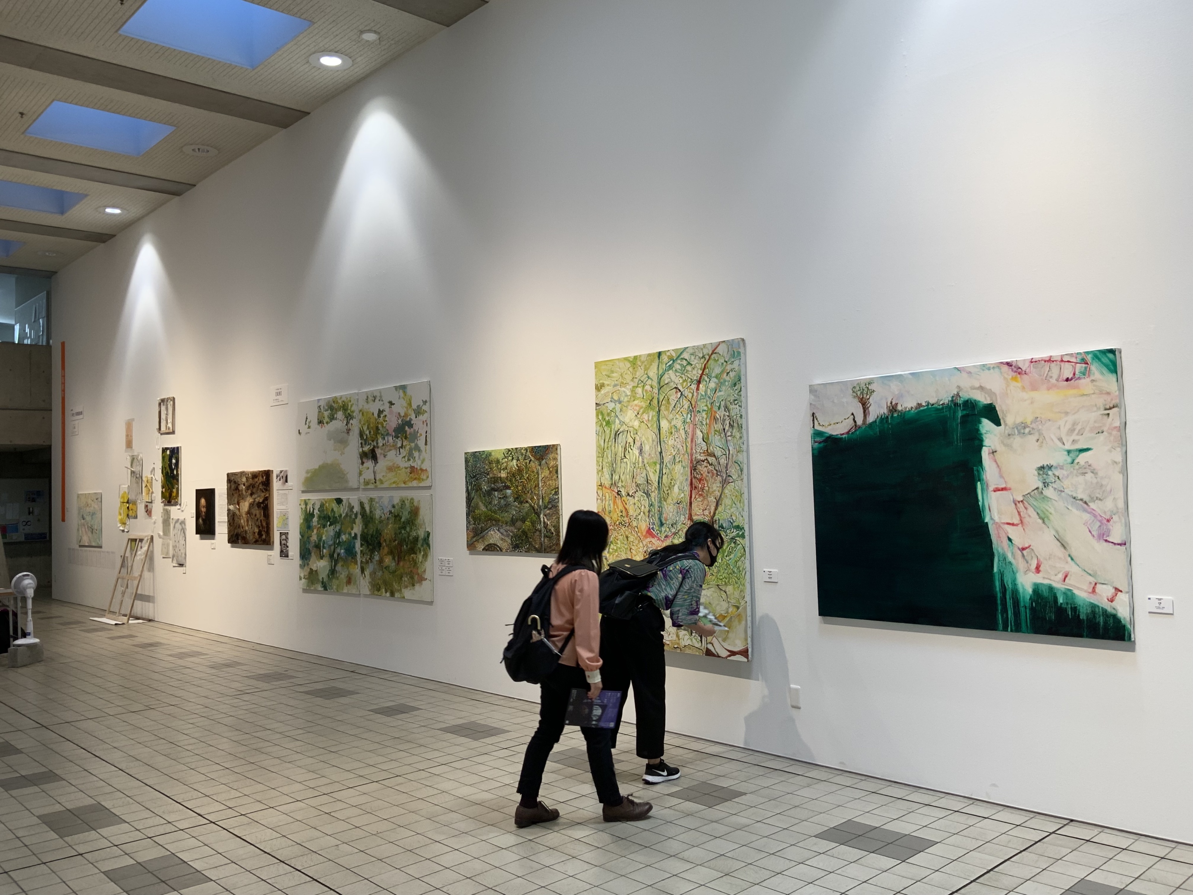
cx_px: 596
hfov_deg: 61.7
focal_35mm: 29
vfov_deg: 48.2
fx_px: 999
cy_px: 448
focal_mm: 3
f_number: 1.8
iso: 32
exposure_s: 1/100
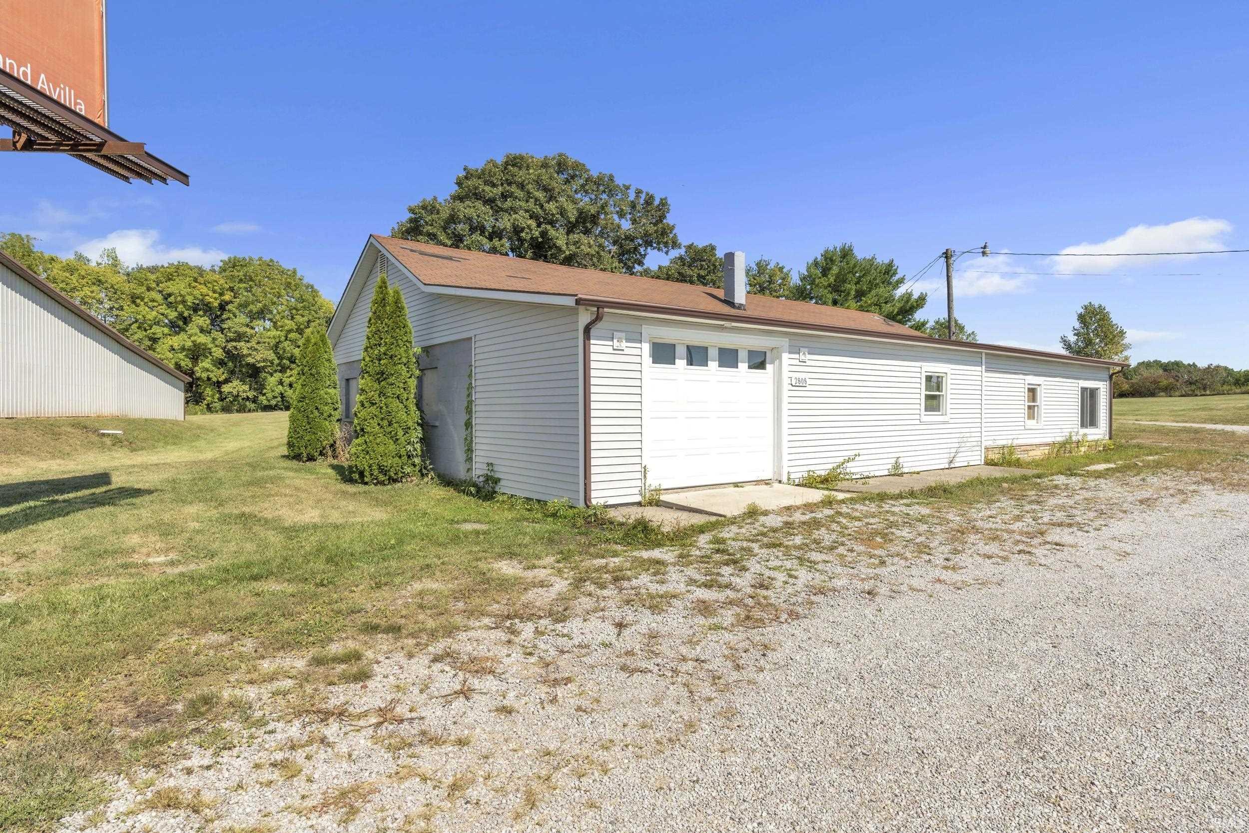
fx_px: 659
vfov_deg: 64.6
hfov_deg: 86.9
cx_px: 624
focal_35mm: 19
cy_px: 416
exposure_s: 1/400
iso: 100
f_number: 8
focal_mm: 19
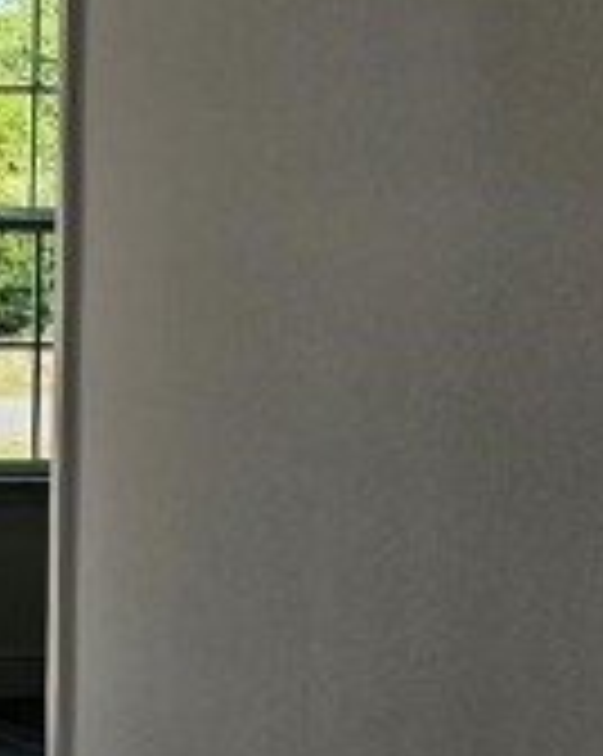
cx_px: -1107
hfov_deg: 9.3
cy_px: 315
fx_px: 3062
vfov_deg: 14.1
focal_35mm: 137
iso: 20
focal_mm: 6.3
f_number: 1.7
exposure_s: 1/180
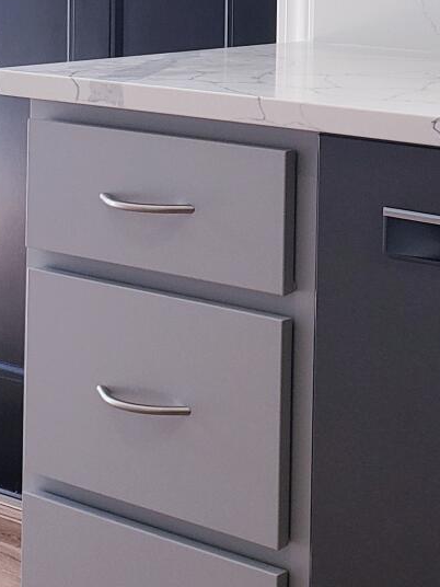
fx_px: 1644
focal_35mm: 97
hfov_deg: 15.2
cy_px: -44
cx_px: 350
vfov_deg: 19.5
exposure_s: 1/60
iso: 50
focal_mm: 4.3
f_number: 2.4
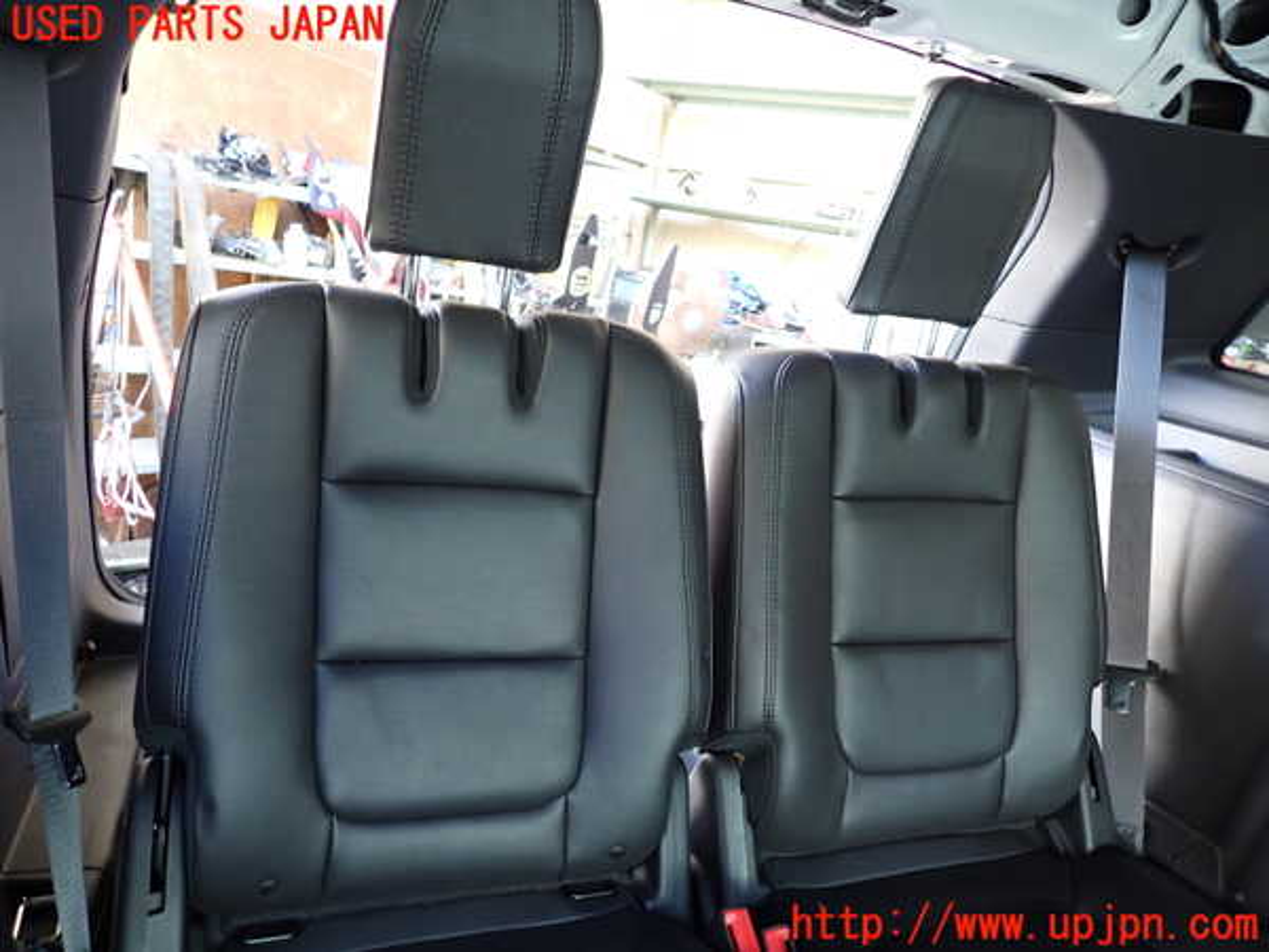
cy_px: 476
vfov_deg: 54.9
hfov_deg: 69.4
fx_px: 916
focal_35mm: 25
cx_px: 634
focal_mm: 4.5
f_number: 2
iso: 200
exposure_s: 1/30
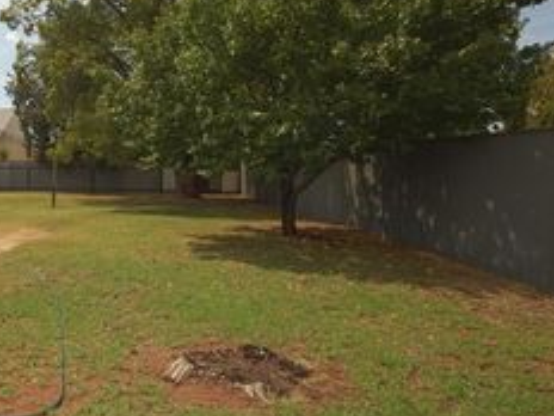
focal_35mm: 35
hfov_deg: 46.0
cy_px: 185
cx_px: 26
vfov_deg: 40.6
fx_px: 560
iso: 200
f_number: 10
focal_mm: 12
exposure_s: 1/400
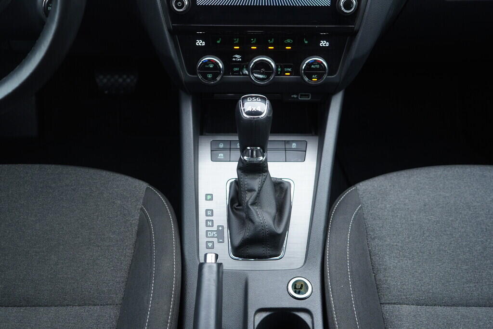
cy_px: 164
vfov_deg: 36.9
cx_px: 246
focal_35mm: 36
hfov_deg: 53.1
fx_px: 493
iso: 320
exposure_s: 1/40
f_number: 2.8
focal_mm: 24
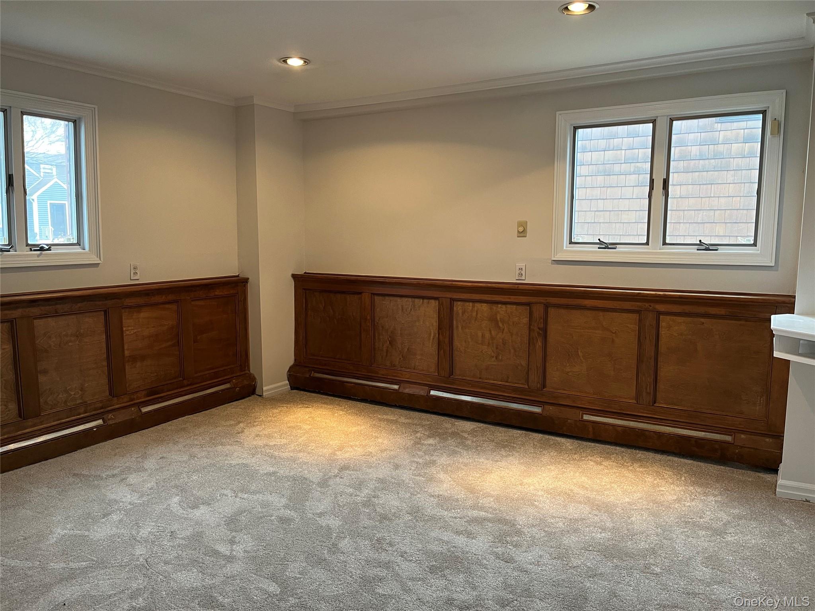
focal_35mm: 26
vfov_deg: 53.1
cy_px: 306
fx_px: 612
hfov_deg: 67.3
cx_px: 408
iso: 200
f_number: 1.6
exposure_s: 1/60
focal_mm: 5.1
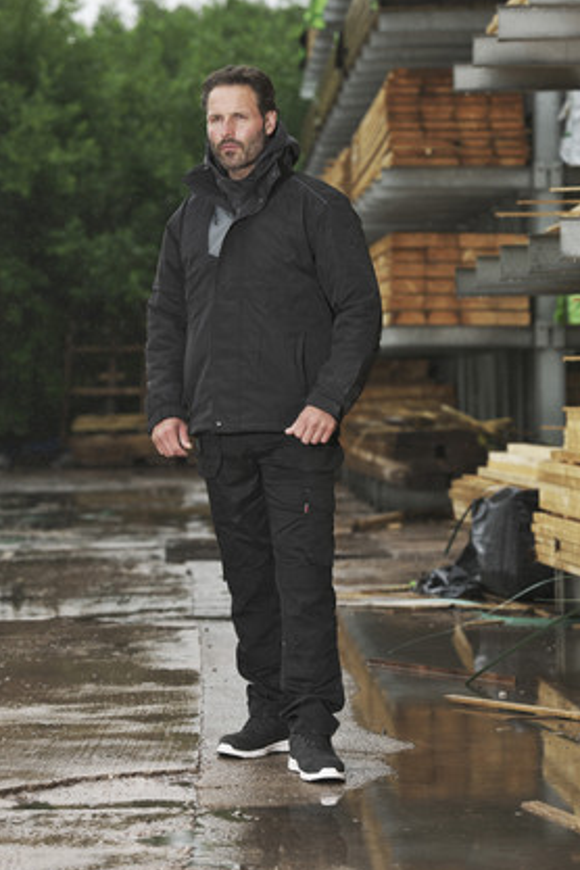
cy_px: 386
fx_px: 3045
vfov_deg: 16.3
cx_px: 279
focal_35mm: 126
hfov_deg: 10.9
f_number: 4.5
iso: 160
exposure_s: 1/400
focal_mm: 105
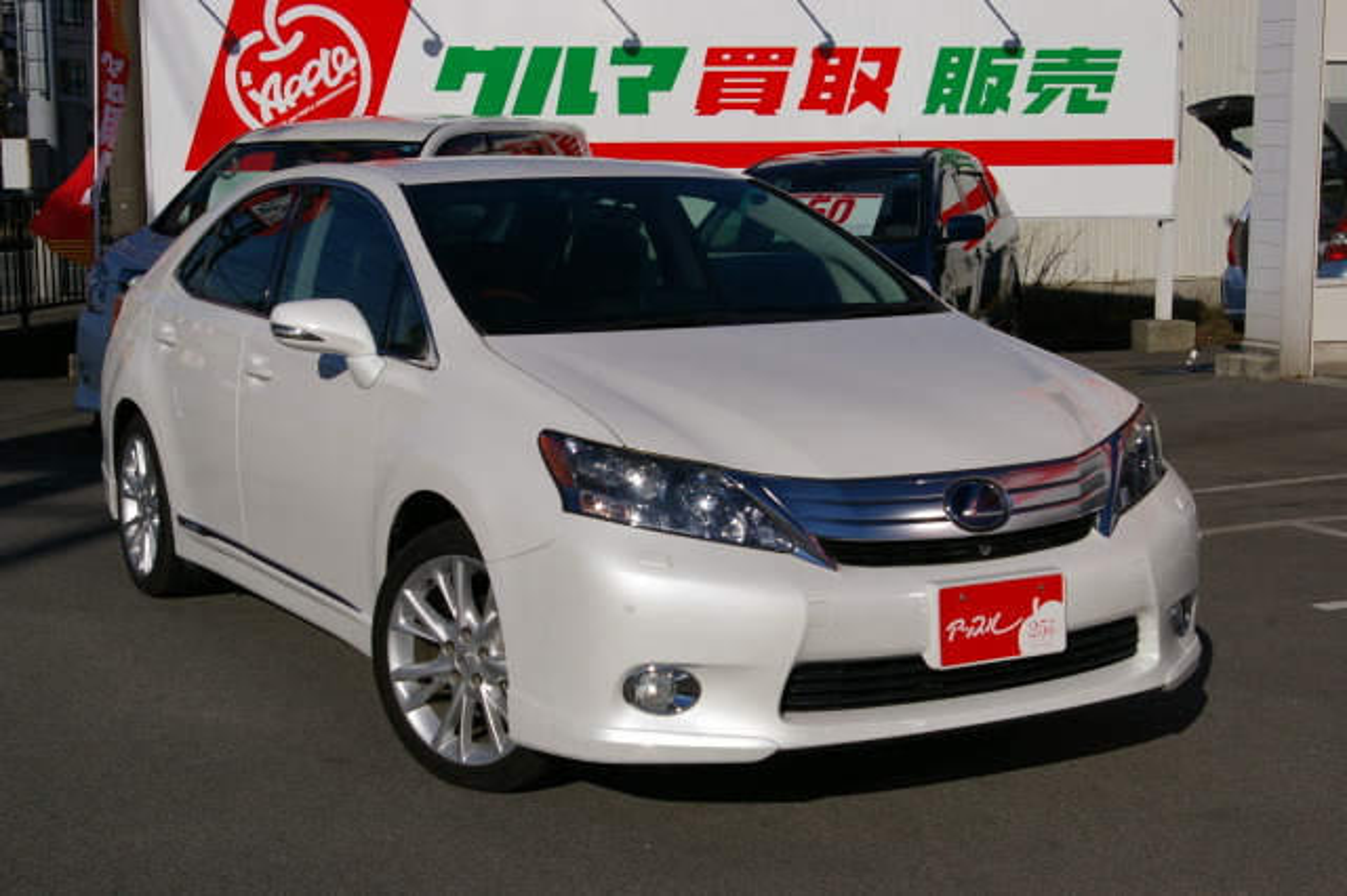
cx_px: 674
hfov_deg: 35.1
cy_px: 448
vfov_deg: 23.8
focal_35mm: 57
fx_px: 2132
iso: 200
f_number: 11
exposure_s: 1/1000
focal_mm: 38
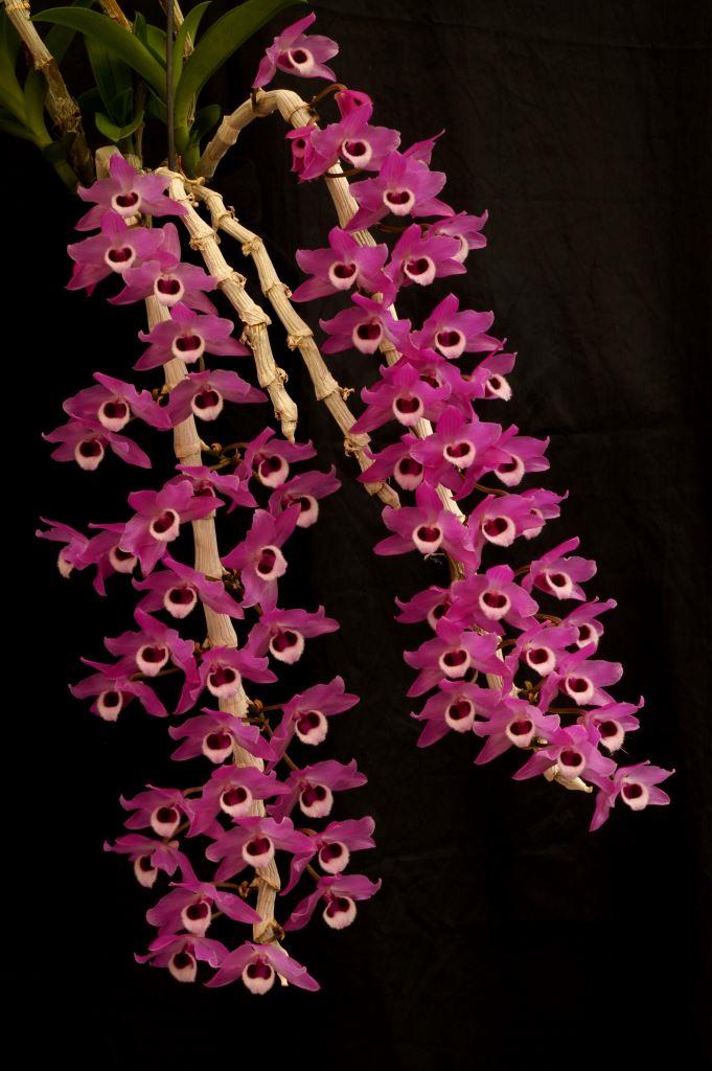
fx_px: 2674
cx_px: 356
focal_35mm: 90
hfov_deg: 15.2
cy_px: 536
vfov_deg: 22.6
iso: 200
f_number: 22
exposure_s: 1/1.25
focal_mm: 60
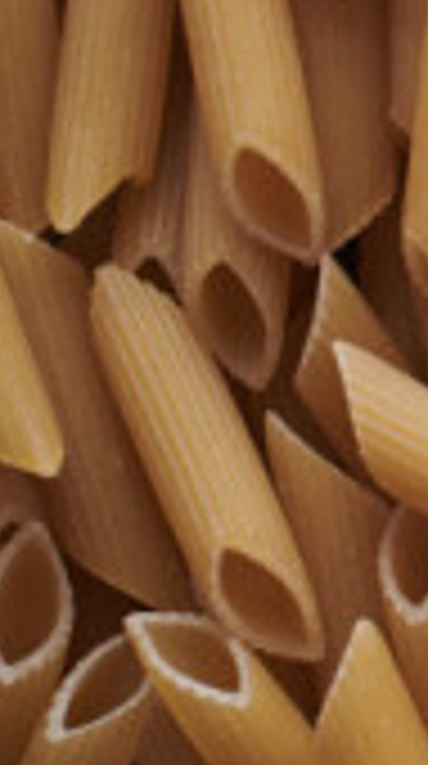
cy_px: -45
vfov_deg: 8.7
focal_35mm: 247
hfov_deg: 4.5
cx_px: 1707
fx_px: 5008
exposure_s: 1/100
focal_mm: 50
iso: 160
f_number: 8
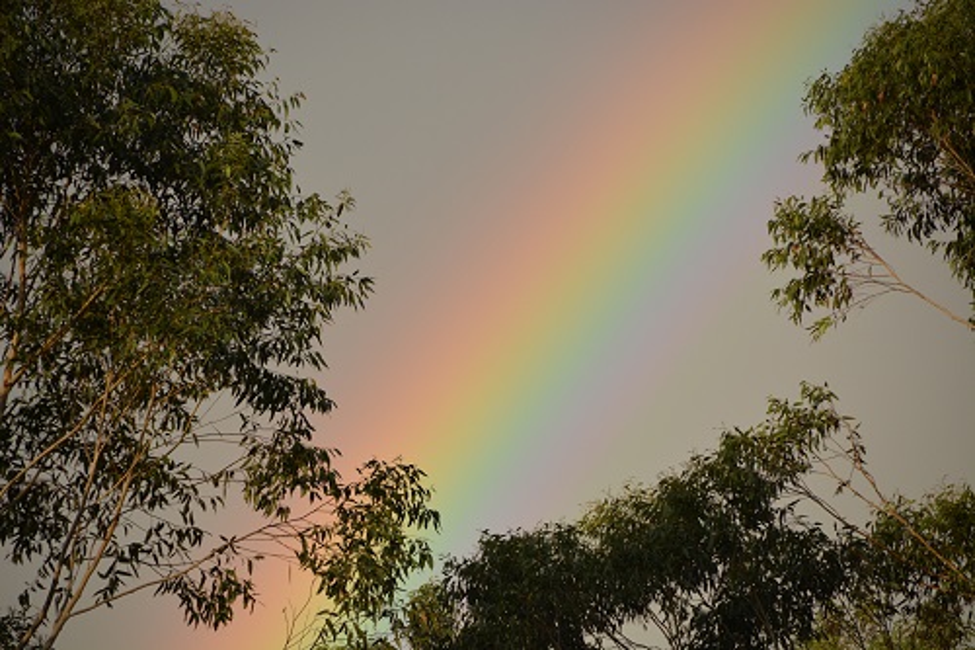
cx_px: 488
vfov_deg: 4.6
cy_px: 325
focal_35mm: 300
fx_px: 8122
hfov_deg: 6.9
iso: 640
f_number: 5.6
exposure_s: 1/1000
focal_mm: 200
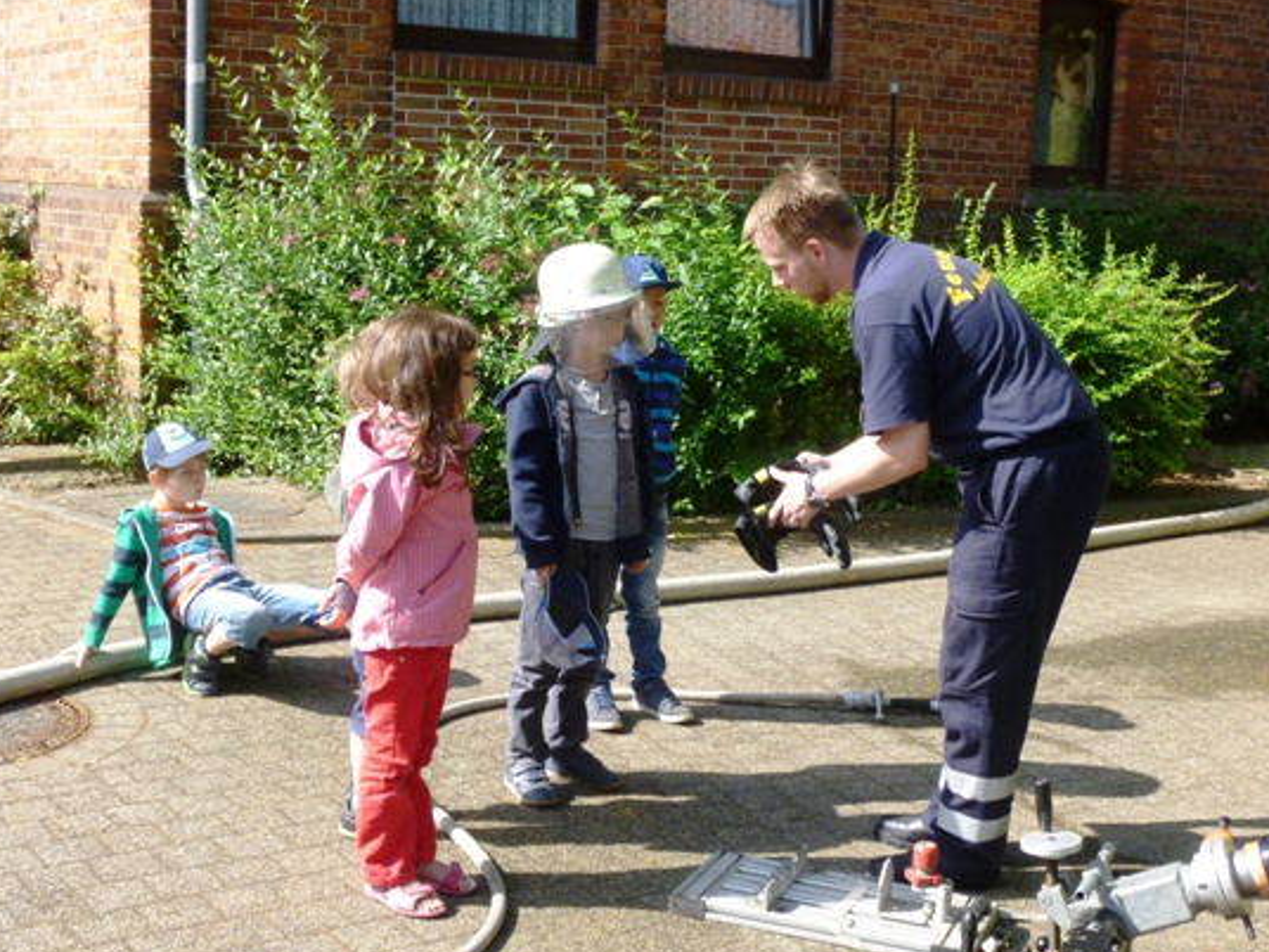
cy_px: 474
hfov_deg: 38.9
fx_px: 1796
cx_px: 644
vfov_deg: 29.7
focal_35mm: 49
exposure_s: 1/500
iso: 200
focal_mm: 7.4
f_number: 3.8
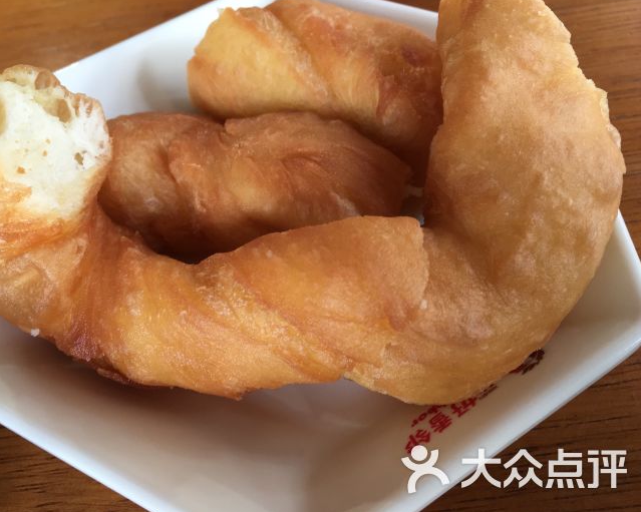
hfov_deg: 57.1
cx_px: 302
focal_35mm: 31
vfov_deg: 47.1
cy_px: 258
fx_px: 588
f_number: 2.2
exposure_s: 1/33
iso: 50
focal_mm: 4.15
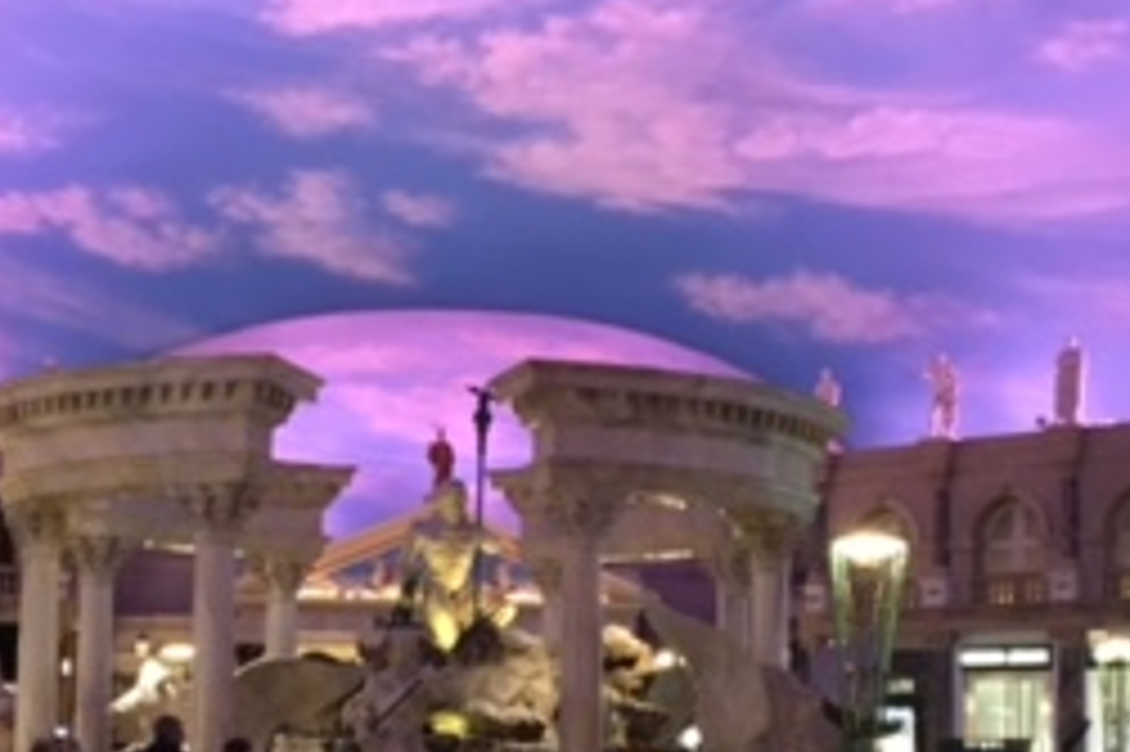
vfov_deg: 17.6
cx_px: 495
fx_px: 2415
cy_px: 594
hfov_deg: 26.3
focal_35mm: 77
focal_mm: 4.15
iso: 200
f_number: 2.2
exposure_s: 1/15
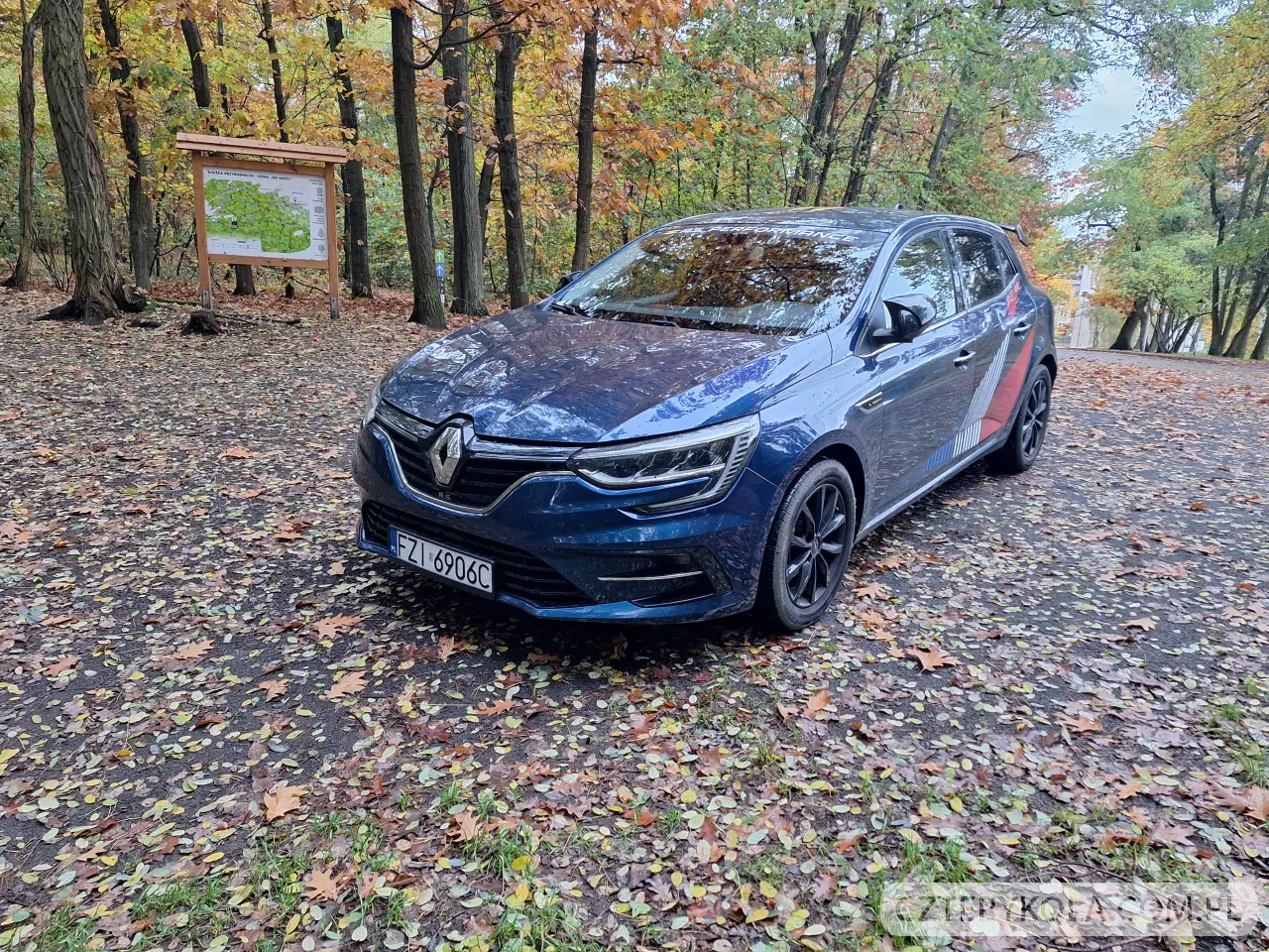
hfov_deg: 73.9
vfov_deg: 58.9
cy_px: 476
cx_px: 634
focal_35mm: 23
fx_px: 843
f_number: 1.8
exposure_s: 1/50
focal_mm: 5.54
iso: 250
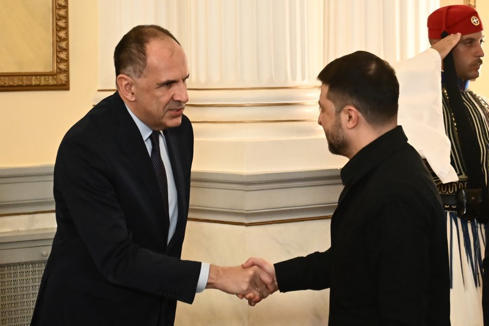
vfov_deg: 13.0
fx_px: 1426
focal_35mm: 105
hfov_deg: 19.5
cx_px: 244
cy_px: 163
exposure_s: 1/500
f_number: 4
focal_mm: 70
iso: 3200
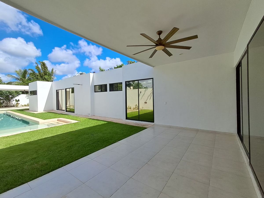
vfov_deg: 78.1
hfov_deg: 94.5
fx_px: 122
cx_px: 132
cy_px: 99
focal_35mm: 16
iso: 40
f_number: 2.2
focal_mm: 1.64
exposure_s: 1/1815
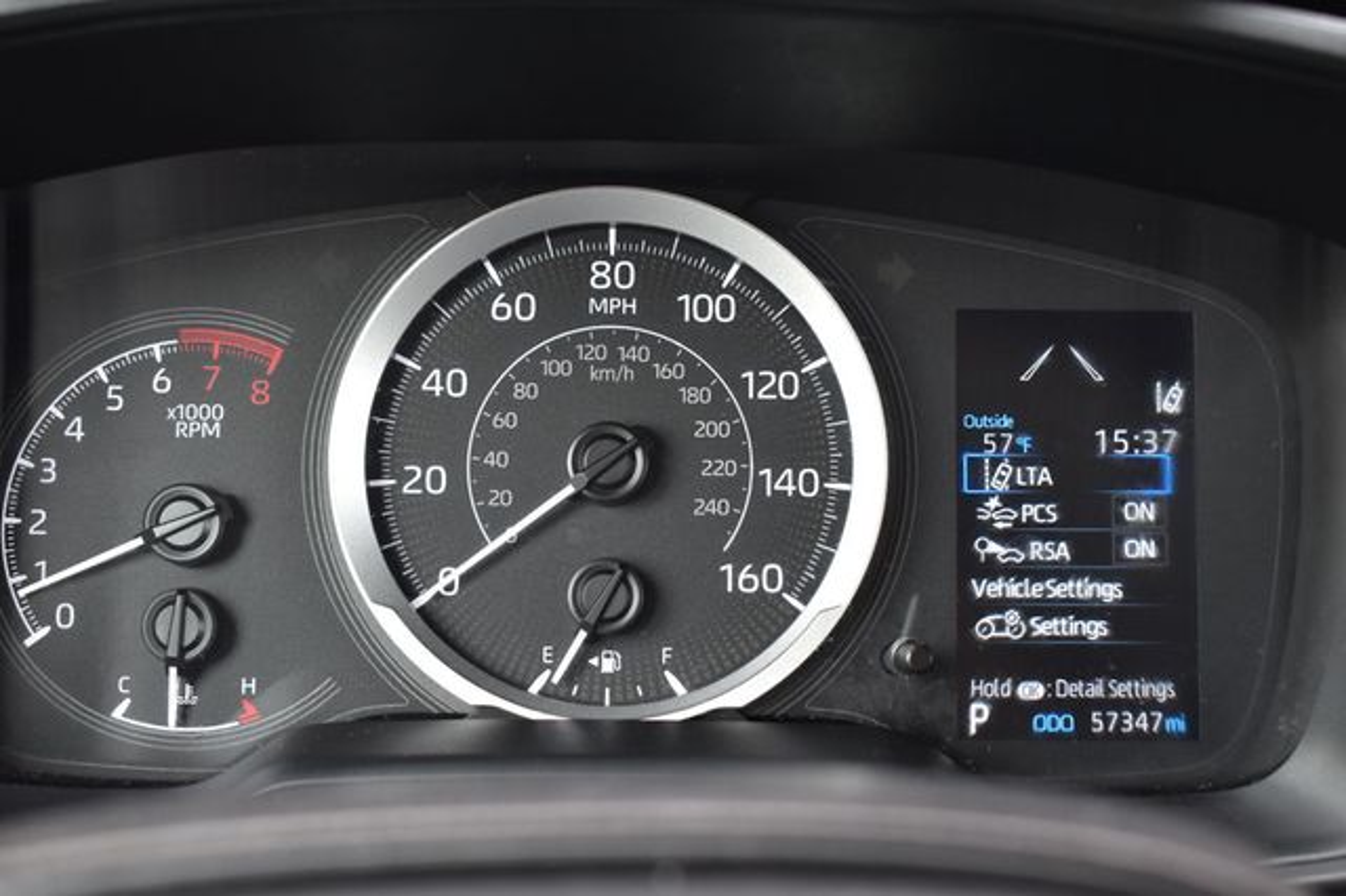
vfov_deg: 25.0
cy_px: 448
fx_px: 2018
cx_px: 673
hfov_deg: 36.9
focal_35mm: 54
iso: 450
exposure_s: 1/15
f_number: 6.3
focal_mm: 36
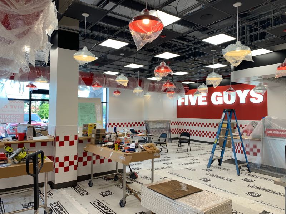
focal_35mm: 26
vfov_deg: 53.1
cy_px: 107
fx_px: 215
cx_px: 143
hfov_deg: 67.3
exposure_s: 1/120
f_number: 1.8
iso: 50
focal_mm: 4.25
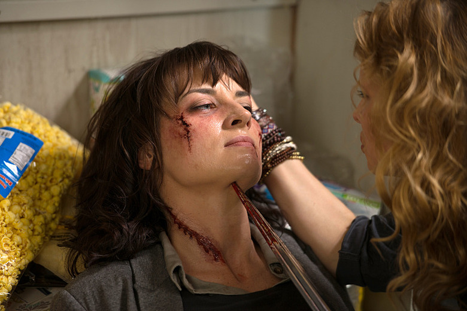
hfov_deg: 11.4
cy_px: 156
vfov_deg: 7.6
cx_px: 234
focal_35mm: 180
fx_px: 2335
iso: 500
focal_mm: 180
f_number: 2.8
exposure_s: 1/100
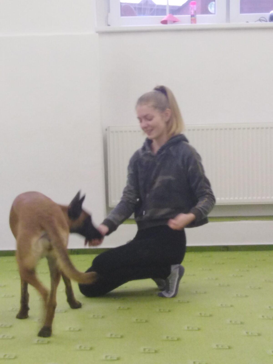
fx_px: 273
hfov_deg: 53.1
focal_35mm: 26
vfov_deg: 67.3
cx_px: 136
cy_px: 182
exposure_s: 1/33.3
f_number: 2.2
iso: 209
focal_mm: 3.46
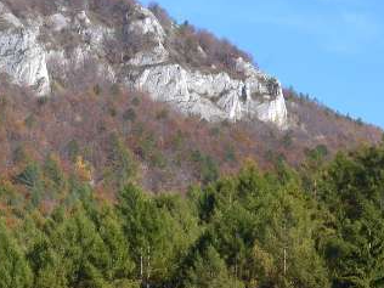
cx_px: -52
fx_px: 1553
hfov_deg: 13.8
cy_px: 231
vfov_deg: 10.6
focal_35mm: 140
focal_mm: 24
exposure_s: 1/320
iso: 400
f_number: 10
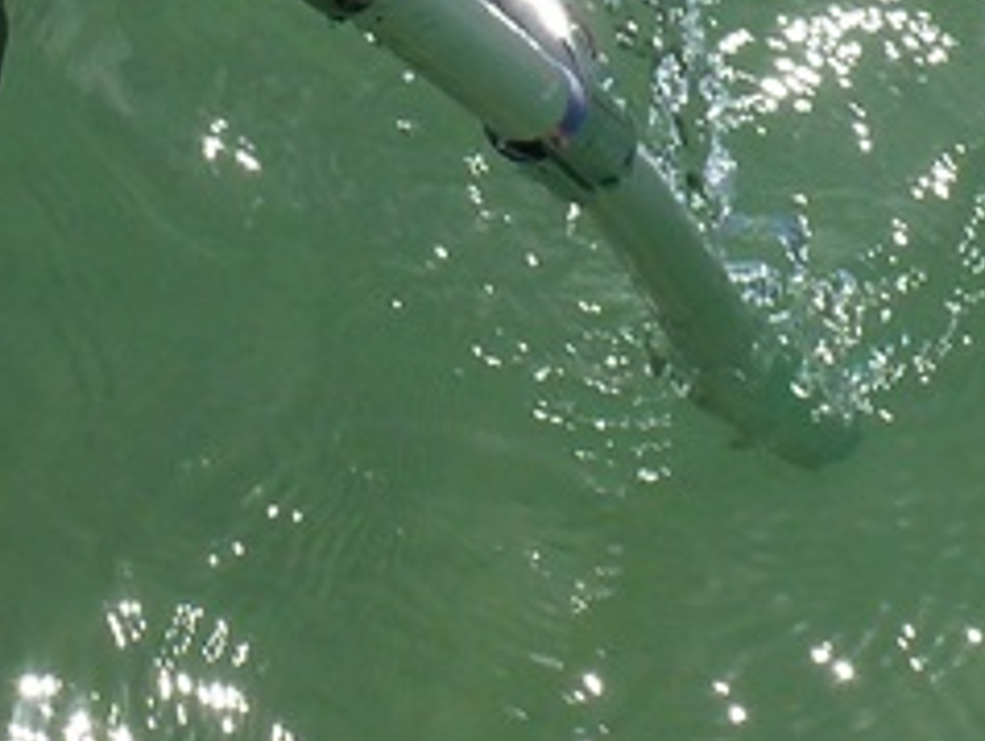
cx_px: -166
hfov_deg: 15.7
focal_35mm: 121
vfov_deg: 11.2
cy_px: -716
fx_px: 3447
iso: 100
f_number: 5.6
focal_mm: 4.3
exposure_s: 1/640
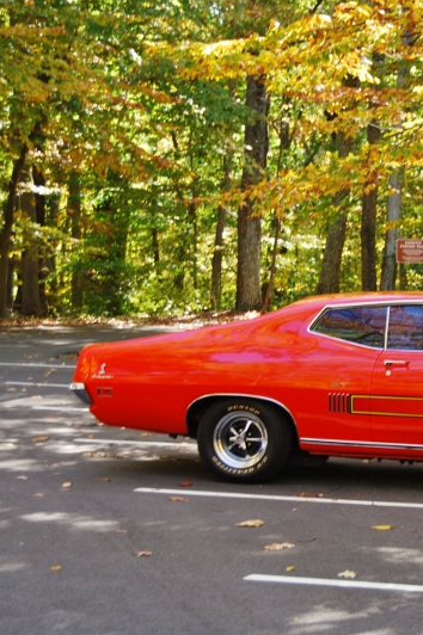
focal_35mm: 102
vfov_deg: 20.1
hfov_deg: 13.2
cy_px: 316
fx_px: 1796
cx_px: 440
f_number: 5.3
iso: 200
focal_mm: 45
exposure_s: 1/50
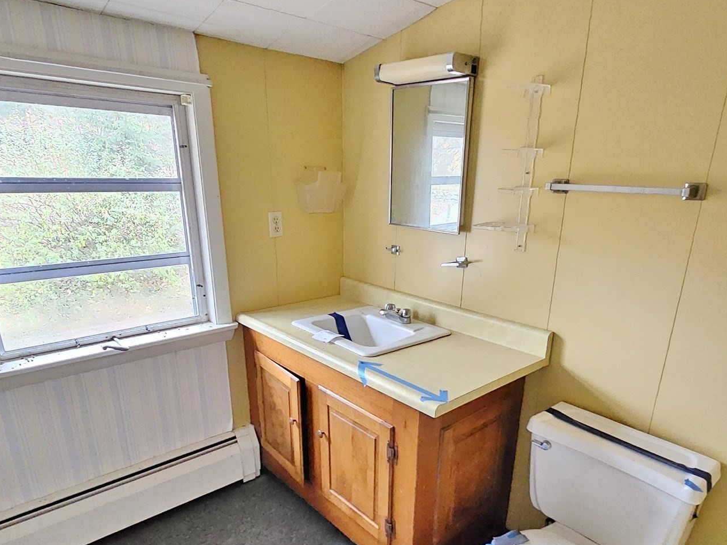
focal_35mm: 21
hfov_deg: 78.9
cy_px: 336
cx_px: 392
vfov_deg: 62.7
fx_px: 441
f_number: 2.2
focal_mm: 2.2
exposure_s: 1/24
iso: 3200
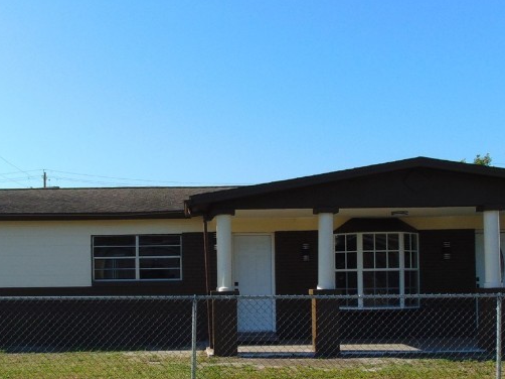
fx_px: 744
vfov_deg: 28.2
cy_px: 270
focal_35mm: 51
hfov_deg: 37.2
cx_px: 184
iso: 80
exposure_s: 1/200
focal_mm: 4.5
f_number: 7.7
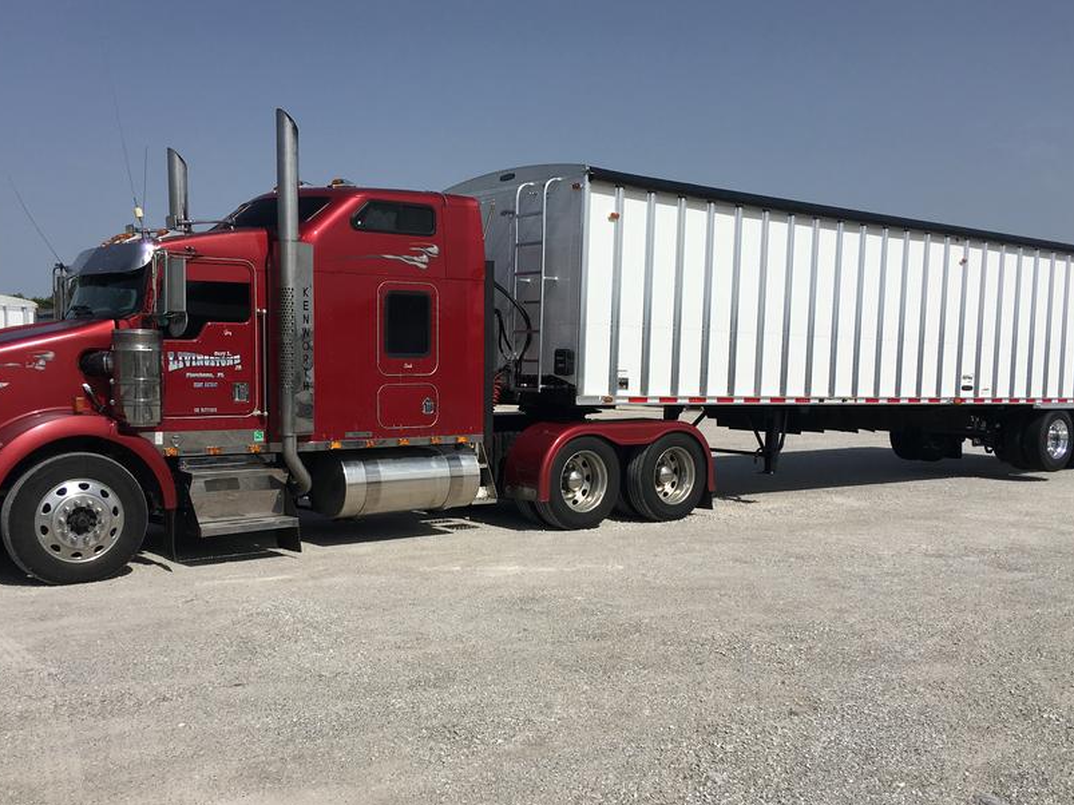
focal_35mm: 37
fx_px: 1148
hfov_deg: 50.1
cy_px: 448
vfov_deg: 38.6
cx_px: 516
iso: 25
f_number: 2.2
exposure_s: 1/3846
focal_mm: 4.15
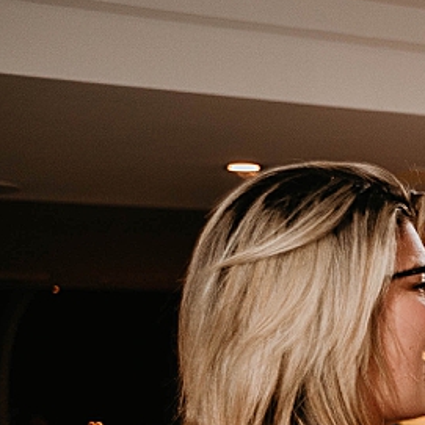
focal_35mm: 123
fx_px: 1709
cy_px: 661
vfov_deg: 13.3
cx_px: 1081
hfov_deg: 11.3
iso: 500
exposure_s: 1/60
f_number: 2.8
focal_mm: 28
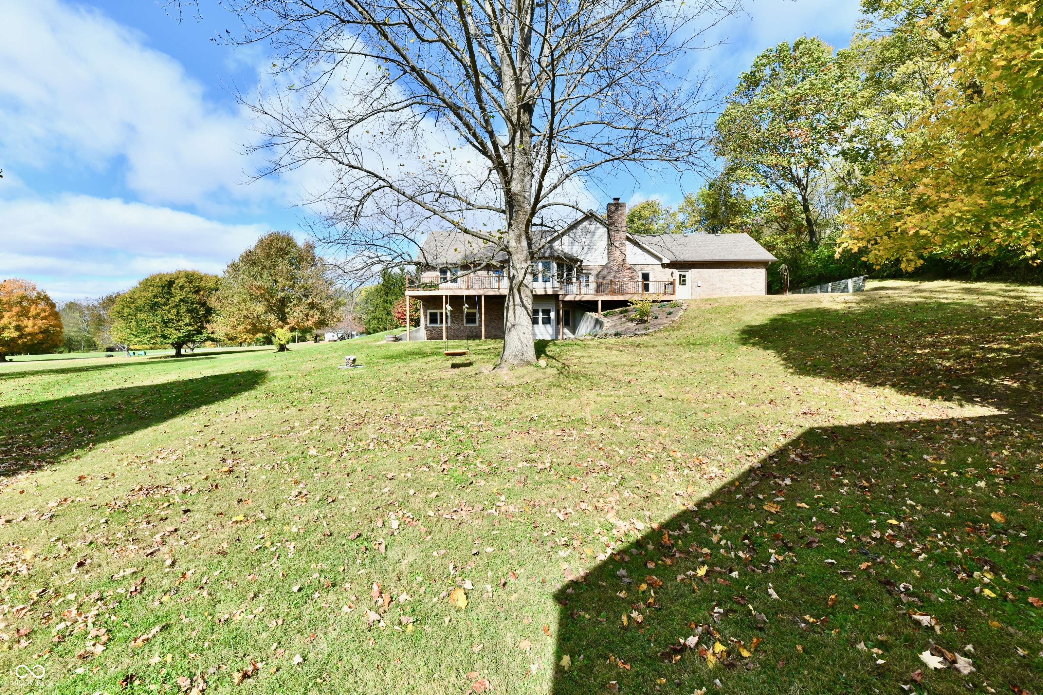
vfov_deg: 81.2
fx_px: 406
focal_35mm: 14
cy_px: 348
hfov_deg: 104.3
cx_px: 522
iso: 640
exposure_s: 1/640
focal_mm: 14
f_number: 13
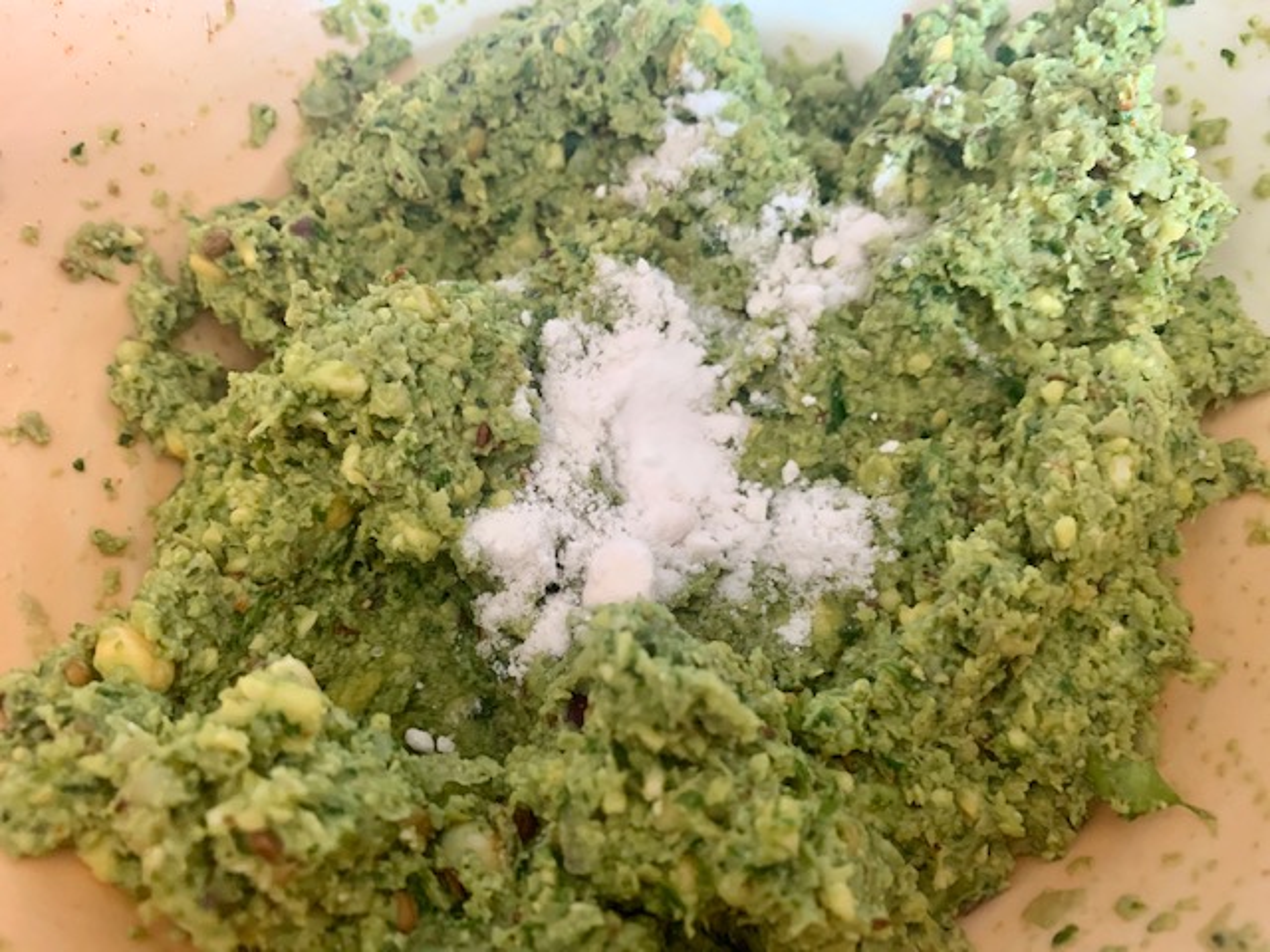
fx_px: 954
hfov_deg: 67.3
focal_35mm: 26
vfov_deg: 53.1
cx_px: 635
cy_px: 476
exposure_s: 1/40
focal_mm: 4.25
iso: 400
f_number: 1.8
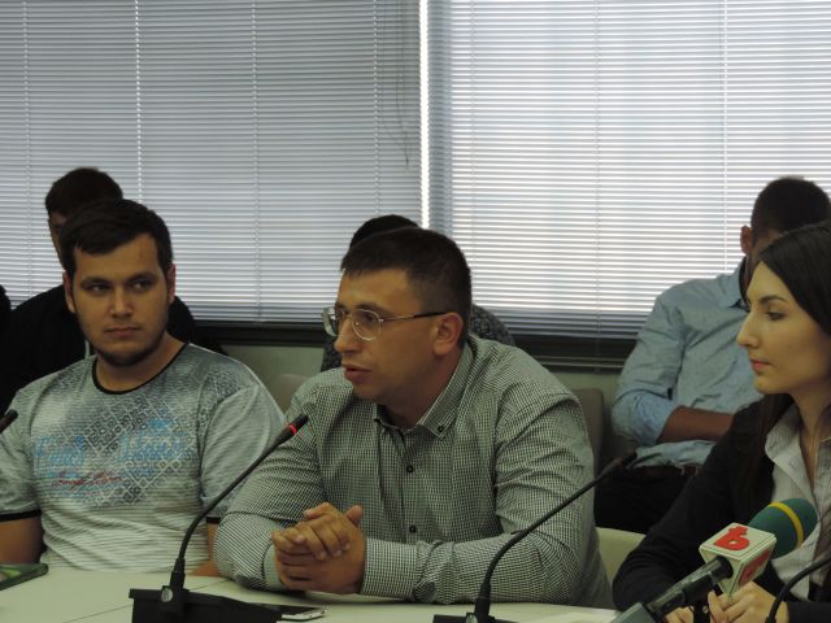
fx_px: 3481
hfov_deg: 13.6
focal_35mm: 145
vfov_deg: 10.2
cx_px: 416
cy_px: 312
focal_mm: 25.8
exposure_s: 1/60
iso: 400
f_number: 4.4
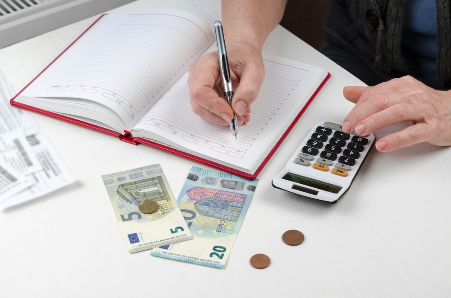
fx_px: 937
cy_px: 149
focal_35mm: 75
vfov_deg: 18.1
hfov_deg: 27.1
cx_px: 226
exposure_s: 1/100
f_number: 6.3
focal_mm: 50
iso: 250
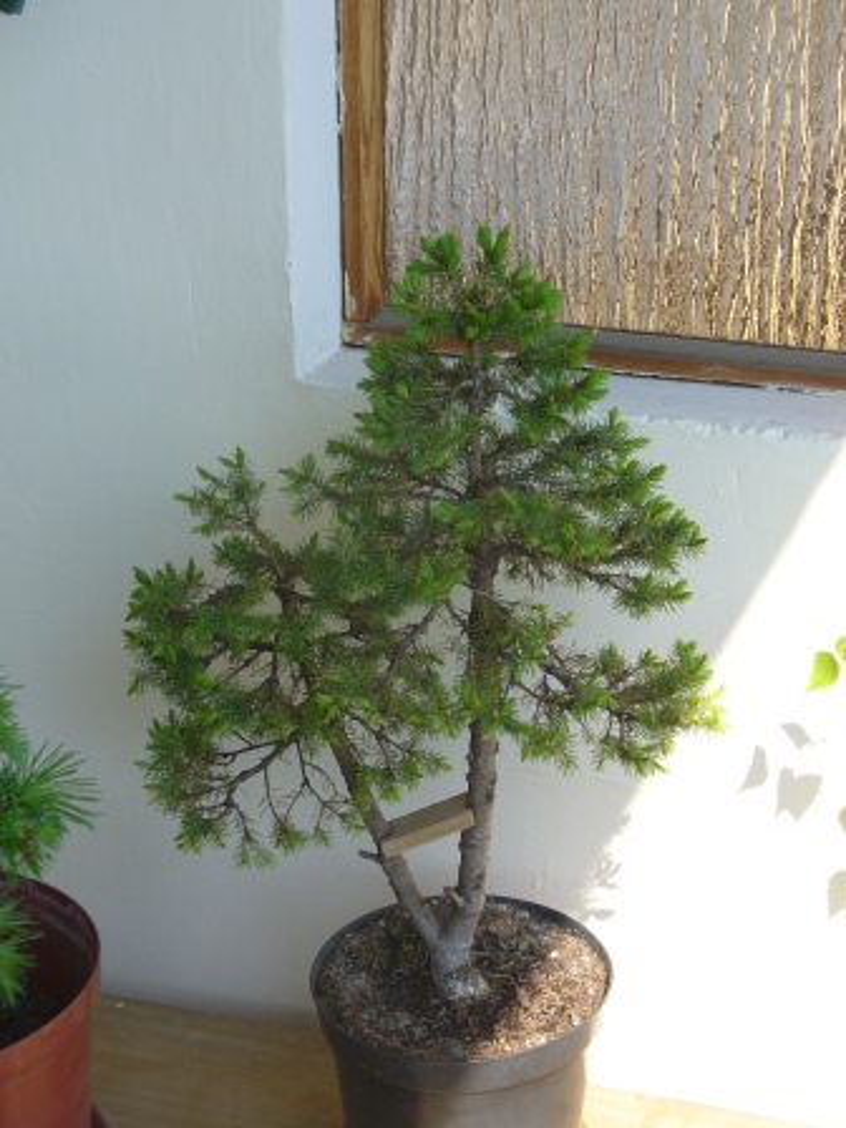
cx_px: 423
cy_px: 564
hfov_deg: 21.3
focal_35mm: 69
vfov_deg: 28.2
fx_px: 2248
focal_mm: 11.4
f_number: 3.2
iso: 80
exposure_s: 1/400
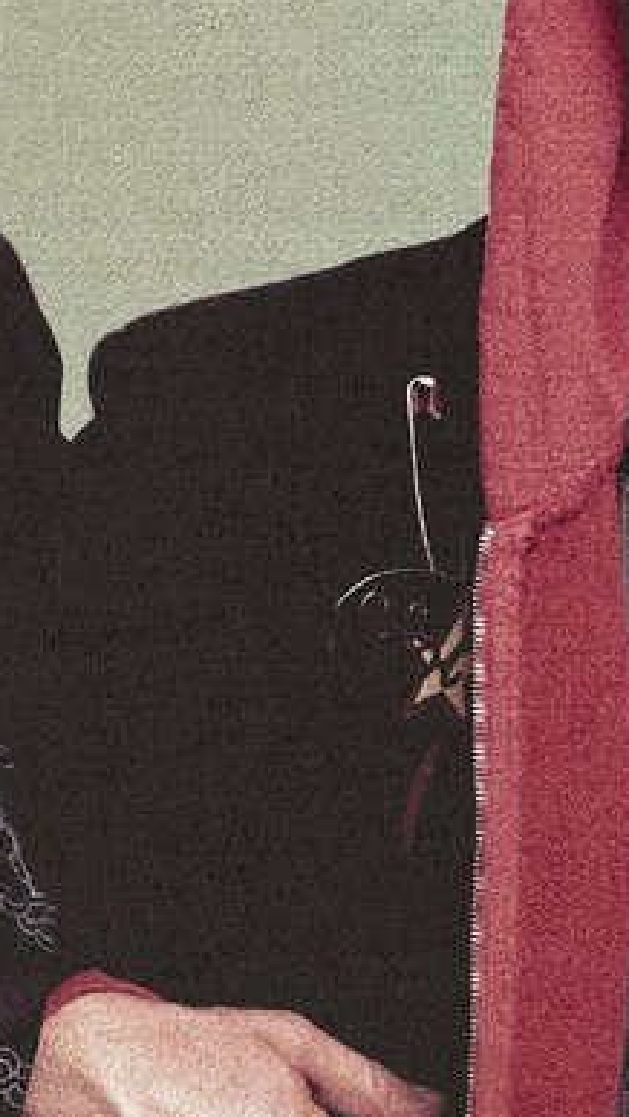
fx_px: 4295
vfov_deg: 14.8
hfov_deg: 8.4
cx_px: 101
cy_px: 343
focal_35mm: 145
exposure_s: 1/250
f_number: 5.6
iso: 250
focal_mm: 23
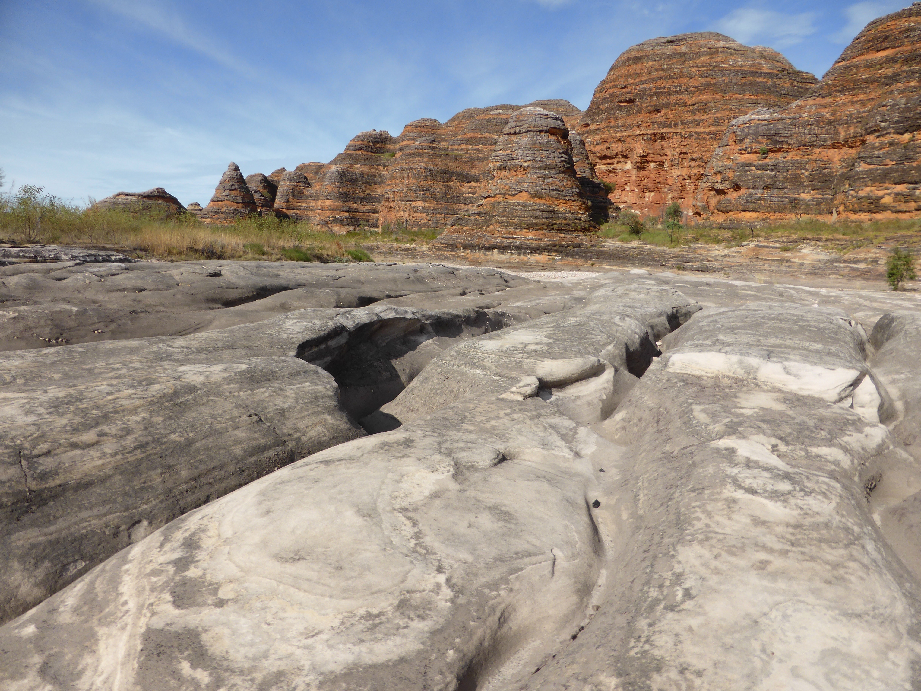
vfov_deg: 54.9
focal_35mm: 25
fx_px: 665
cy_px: 346
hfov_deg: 69.4
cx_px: 460
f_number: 3.3
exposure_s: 1/1600
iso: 100
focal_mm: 4.3
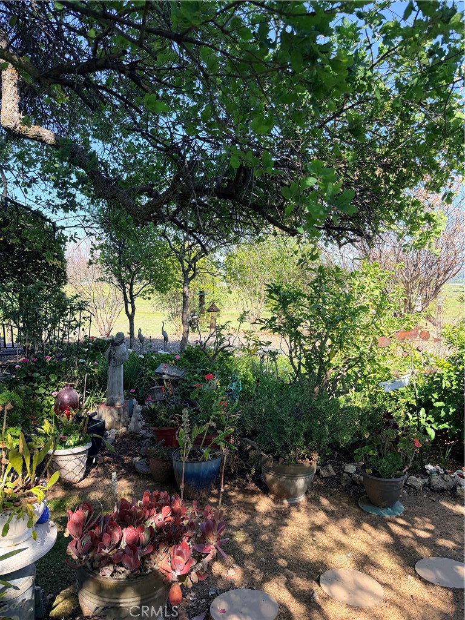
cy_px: 310
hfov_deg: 56.8
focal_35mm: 24
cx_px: 232
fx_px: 430
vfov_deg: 71.6
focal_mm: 6.76
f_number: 1.78
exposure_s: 1/1192
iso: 100
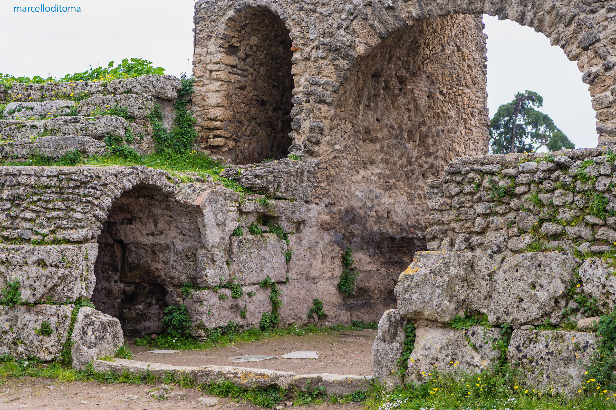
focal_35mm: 82
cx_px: 308
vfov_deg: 16.6
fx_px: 1412
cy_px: 205
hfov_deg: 24.6
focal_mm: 55
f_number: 5.6
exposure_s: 1/125
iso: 400
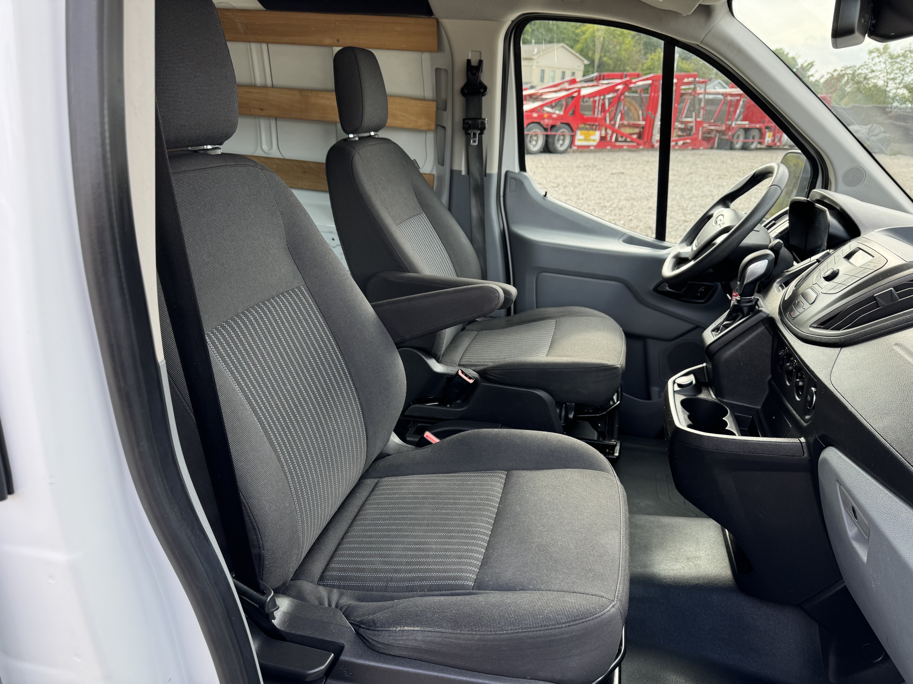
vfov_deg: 56.8
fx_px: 633
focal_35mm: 24
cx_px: 456
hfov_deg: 71.6
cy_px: 342
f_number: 1.78
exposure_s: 1/187
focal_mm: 6.76
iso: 64
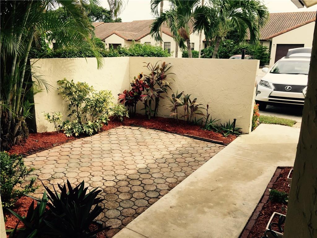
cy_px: 119
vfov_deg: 48.2
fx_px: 266
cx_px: 158
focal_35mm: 29
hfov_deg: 61.7
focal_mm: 4.15
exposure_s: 1/1068
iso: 32
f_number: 2.2
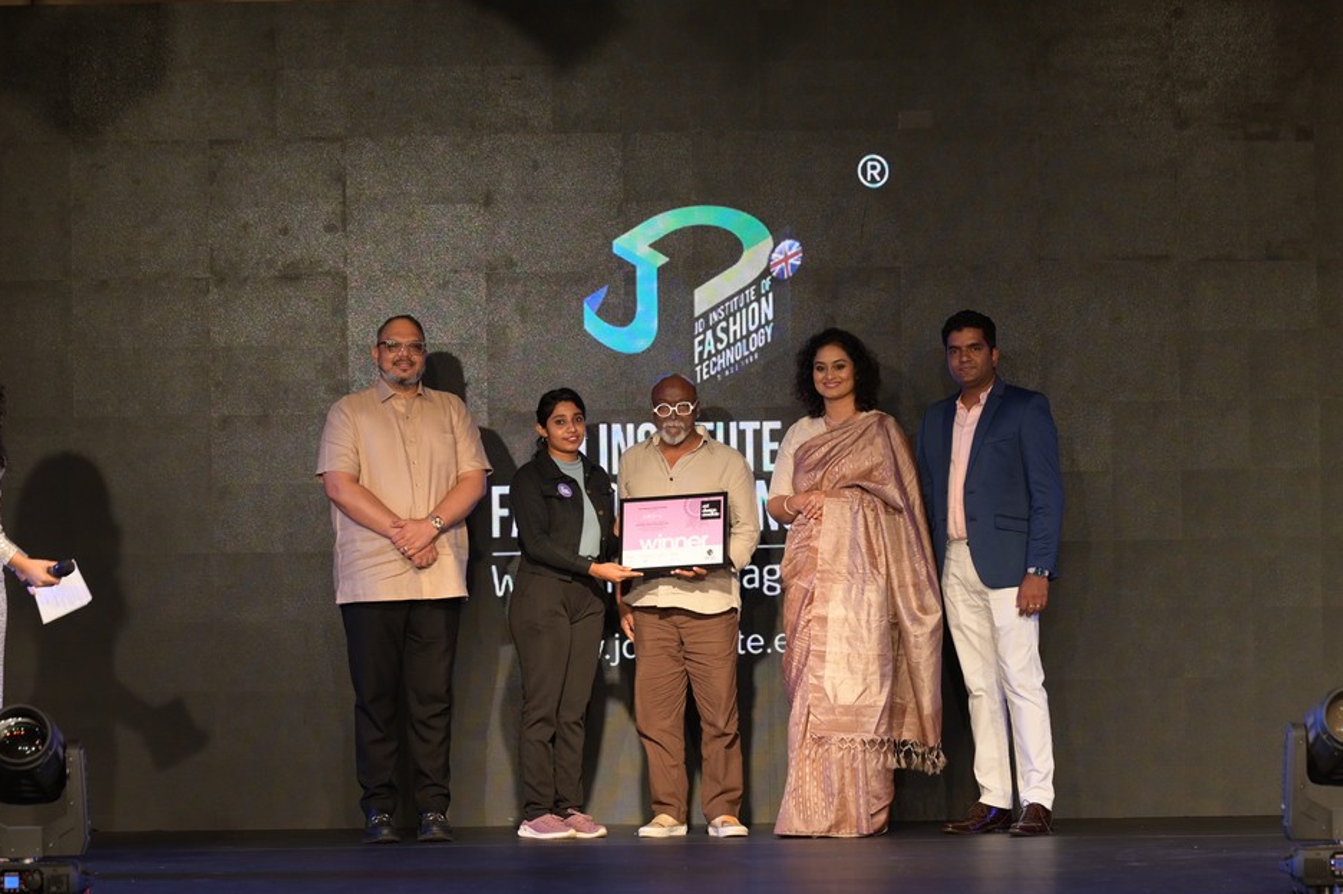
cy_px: 476
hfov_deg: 14.8
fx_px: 5183
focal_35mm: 139
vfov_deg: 9.9
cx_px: 680
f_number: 2.5
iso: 160
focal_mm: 85
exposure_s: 1/160
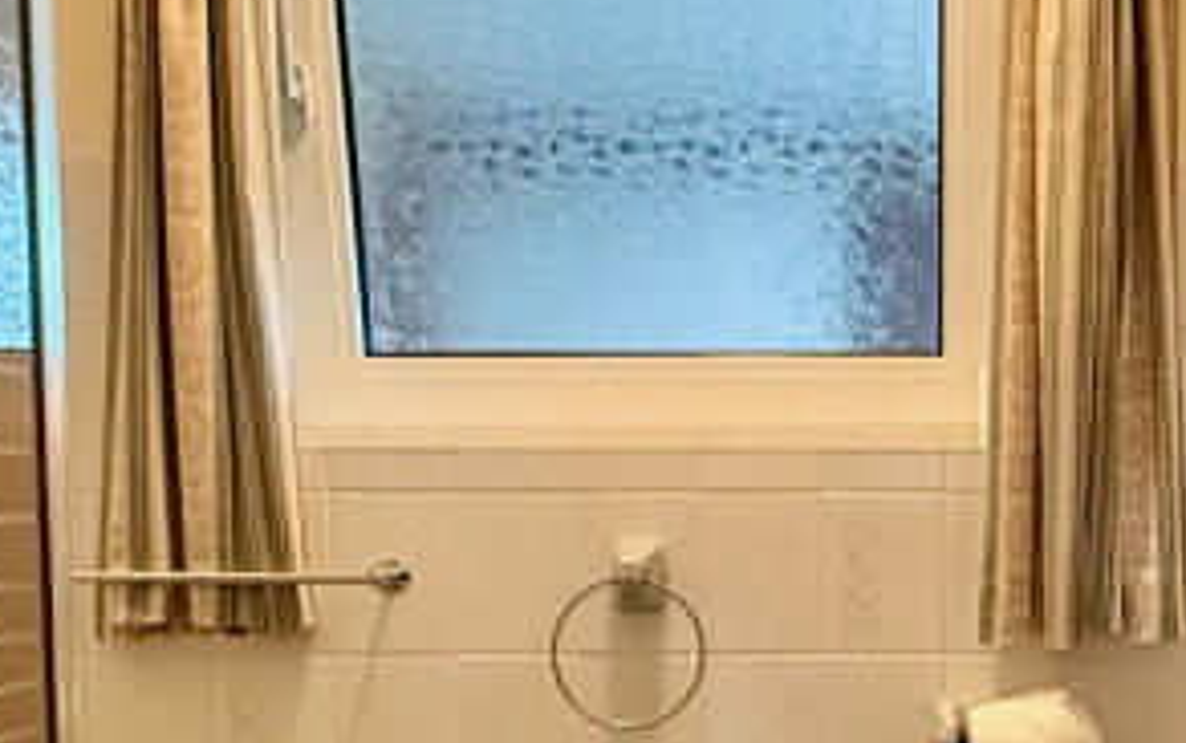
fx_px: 1682
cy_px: 650
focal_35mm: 52
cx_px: 914
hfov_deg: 37.7
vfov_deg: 24.3
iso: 640
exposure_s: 1/50
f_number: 2.2
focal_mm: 2.22
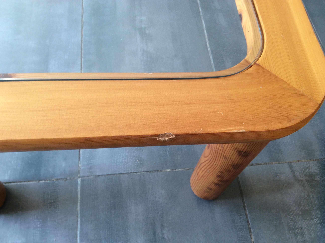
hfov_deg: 56.9
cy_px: 122
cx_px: 162
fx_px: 300
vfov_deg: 44.1
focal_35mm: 32
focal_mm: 3.3
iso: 40
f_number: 2.4
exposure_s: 1/50
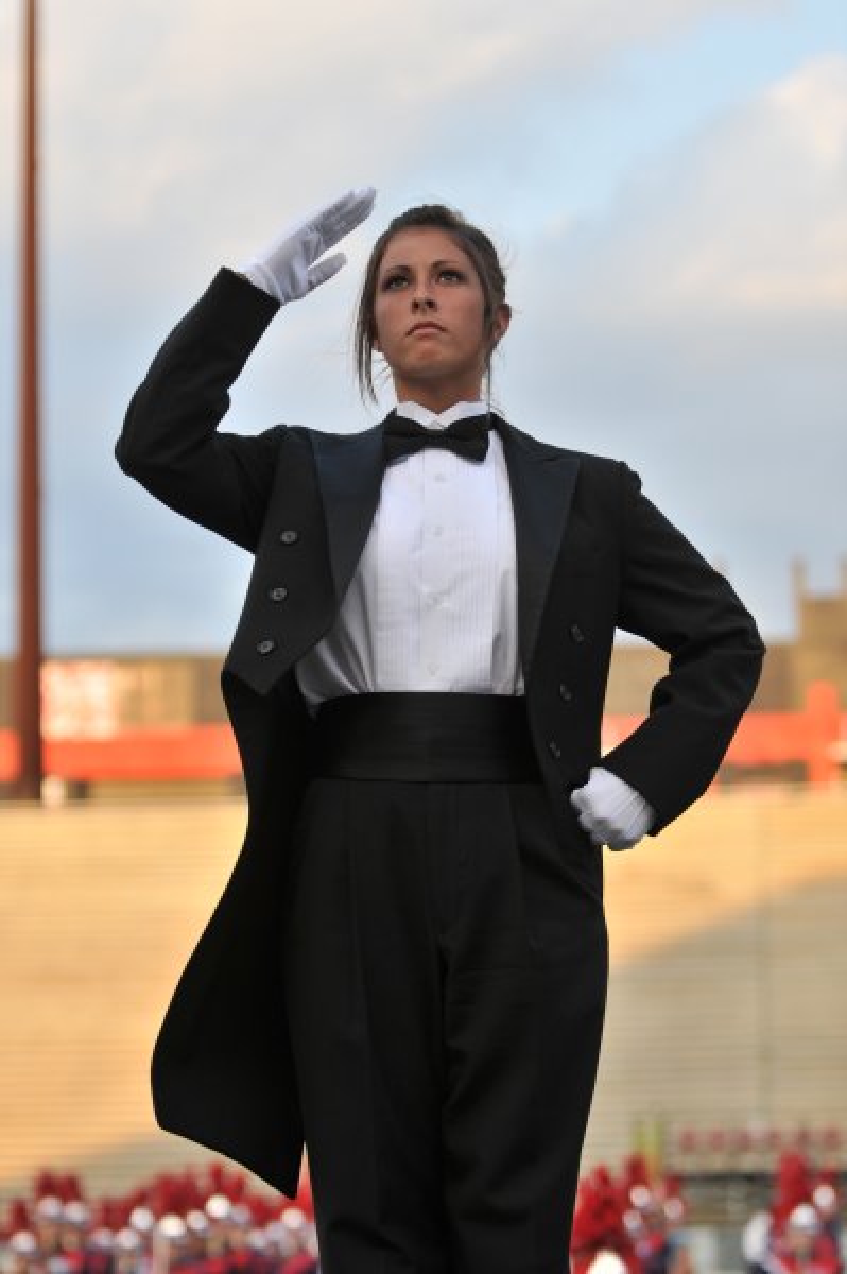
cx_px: 424
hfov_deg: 13.0
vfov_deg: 19.5
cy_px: 637
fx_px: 3712
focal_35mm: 105
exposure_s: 1/800
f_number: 2.8
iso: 200
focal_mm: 70
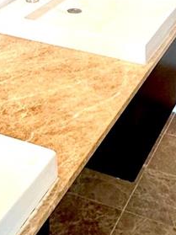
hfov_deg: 19.0
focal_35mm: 77
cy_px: -77
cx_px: 48
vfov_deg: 22.4
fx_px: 522
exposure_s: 1/60
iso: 200
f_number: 2.2
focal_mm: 2.22
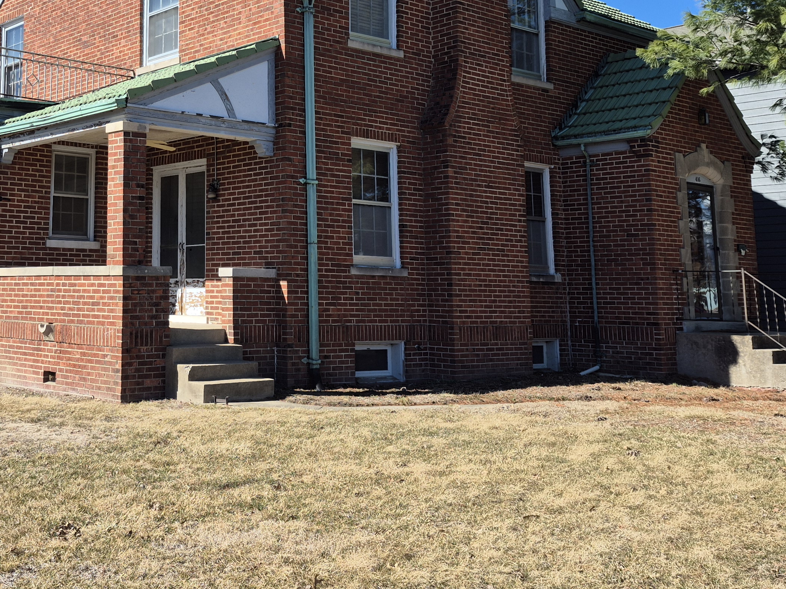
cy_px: 154
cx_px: 197
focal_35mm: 44
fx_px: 999
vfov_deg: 32.3
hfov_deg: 41.7
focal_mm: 5.4
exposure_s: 1/1516
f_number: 1.8
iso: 25
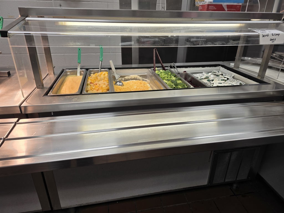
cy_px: 106
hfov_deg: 73.9
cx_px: 142
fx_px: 189
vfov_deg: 58.9
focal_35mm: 23
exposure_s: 1/120
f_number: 1.7
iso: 50
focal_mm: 6.3
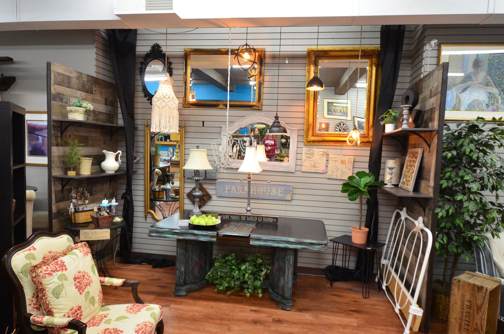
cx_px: 252
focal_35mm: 24
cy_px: 167
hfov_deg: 73.9
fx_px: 335
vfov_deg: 52.9
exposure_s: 1/50
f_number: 5
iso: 1000
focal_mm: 16
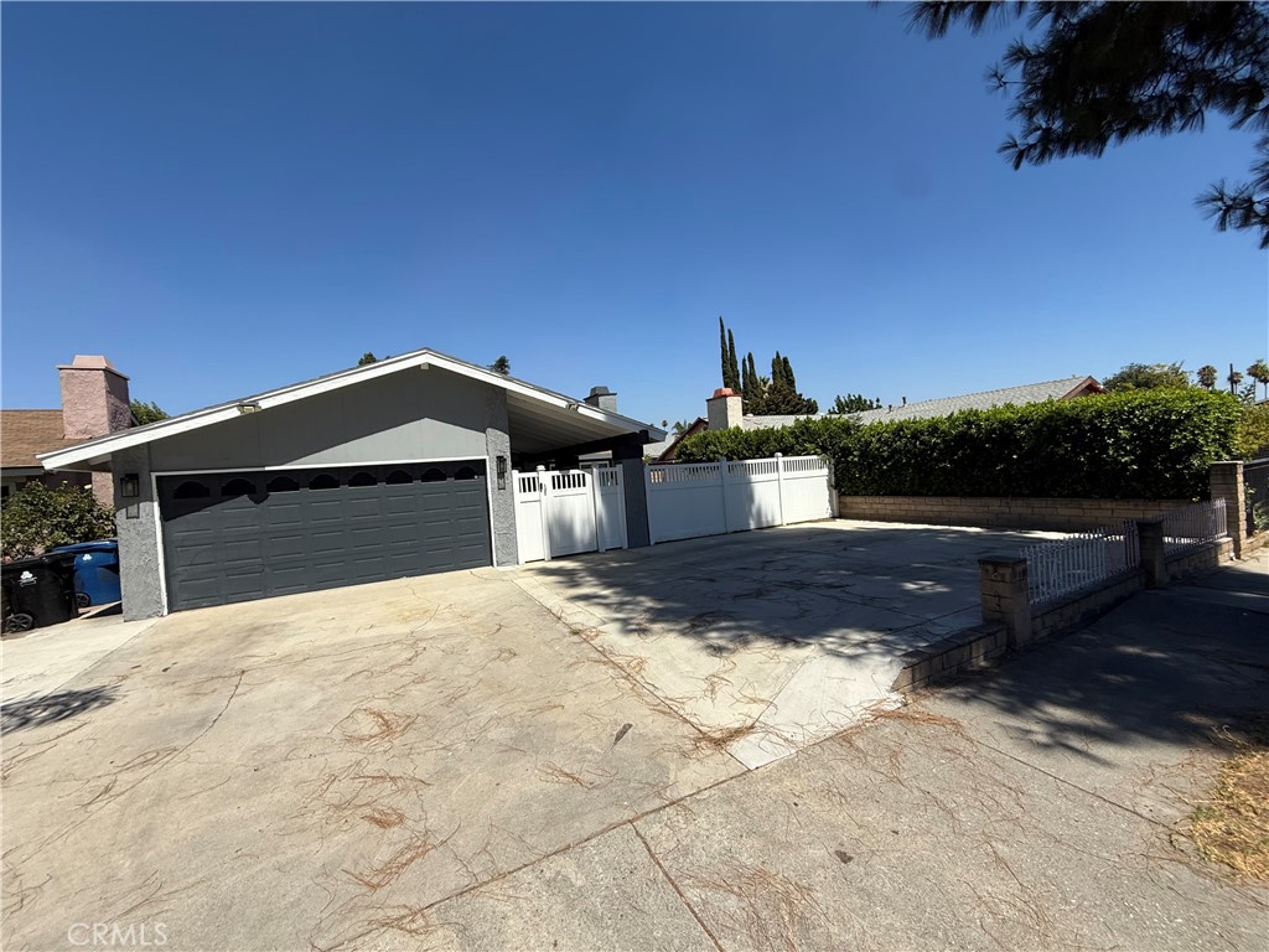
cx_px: 634
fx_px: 513
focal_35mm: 14
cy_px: 476
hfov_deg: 102.1
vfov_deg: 85.7
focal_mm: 2.22
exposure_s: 1/2717
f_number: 2.2
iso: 50
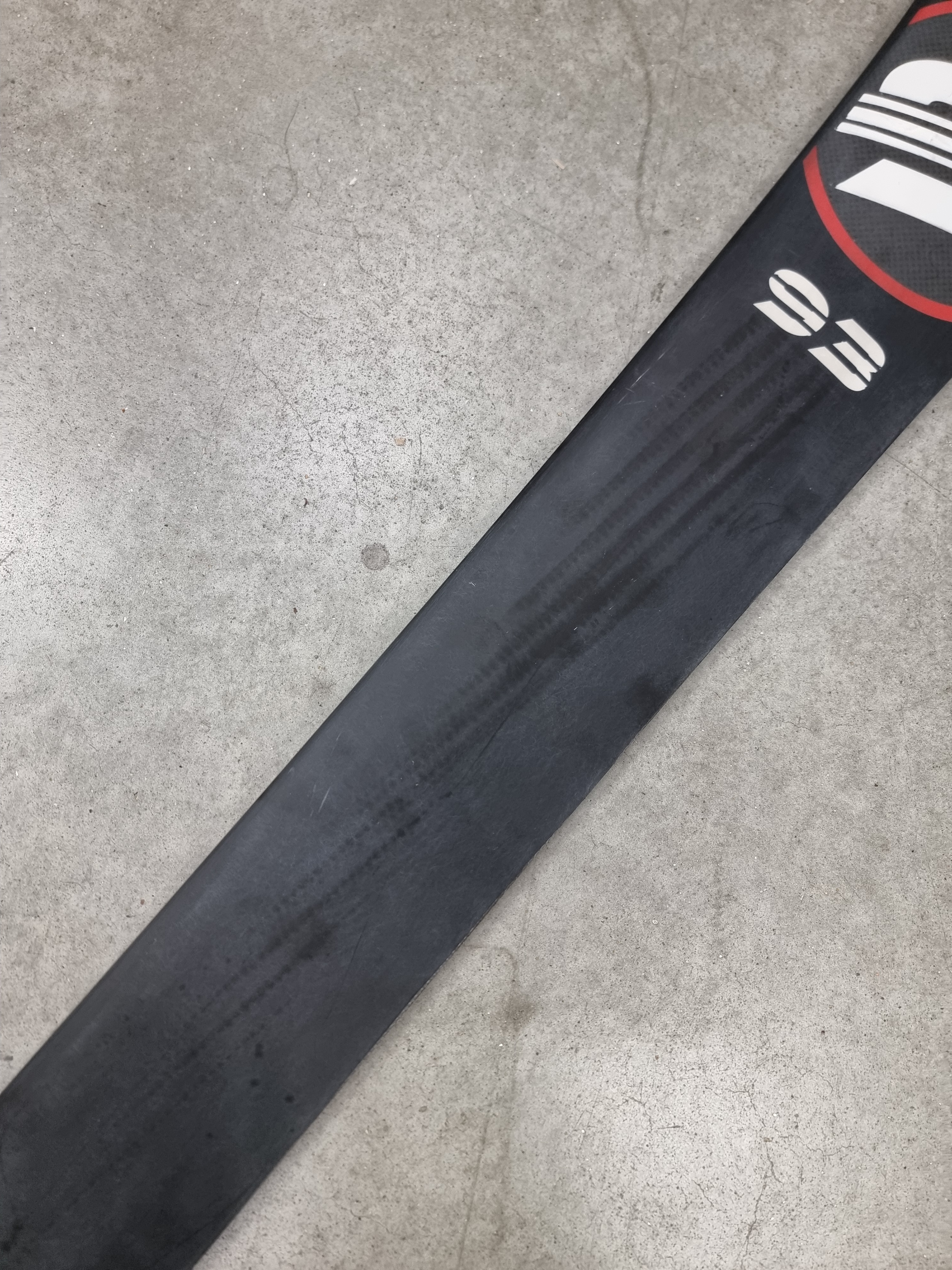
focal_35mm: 24
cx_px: 476
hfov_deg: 56.8
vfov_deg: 71.6
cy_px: 635
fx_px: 880
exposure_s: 1/60.2
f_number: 1.8
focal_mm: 6.7
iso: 200
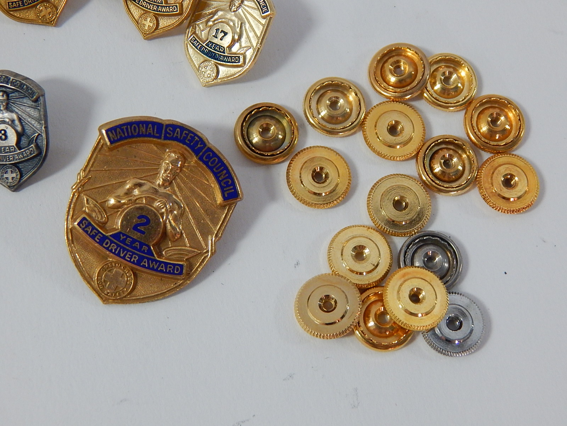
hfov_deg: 28.2
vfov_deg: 21.3
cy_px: 213
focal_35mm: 69
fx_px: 1130
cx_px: 284
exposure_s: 1/40
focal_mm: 12.3
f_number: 4.1
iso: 400
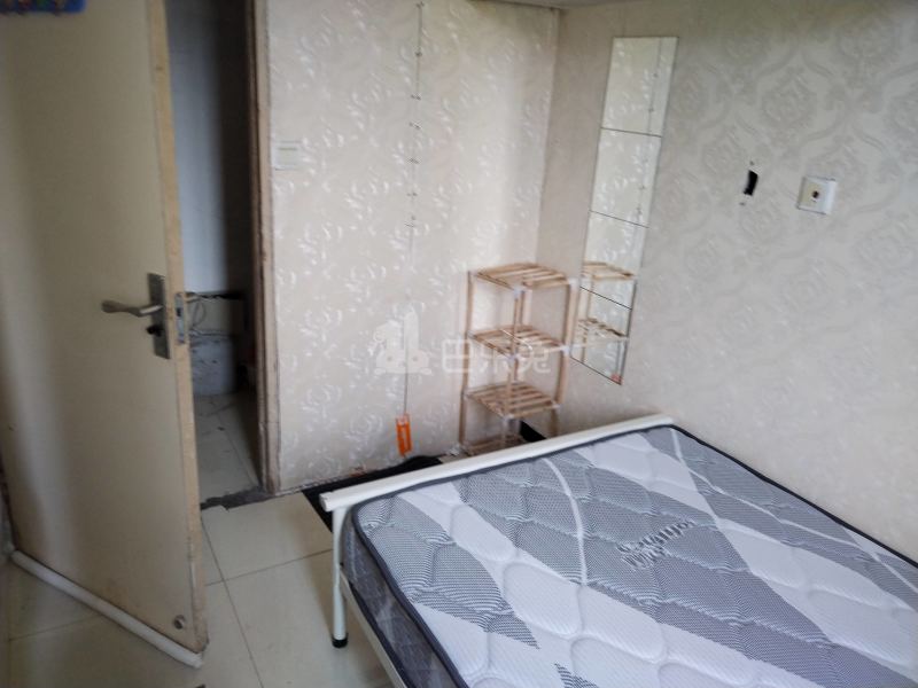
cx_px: 459
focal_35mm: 26
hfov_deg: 67.3
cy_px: 344
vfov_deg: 53.1
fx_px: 690
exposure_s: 1/50
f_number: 1.8
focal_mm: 4.75
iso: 284
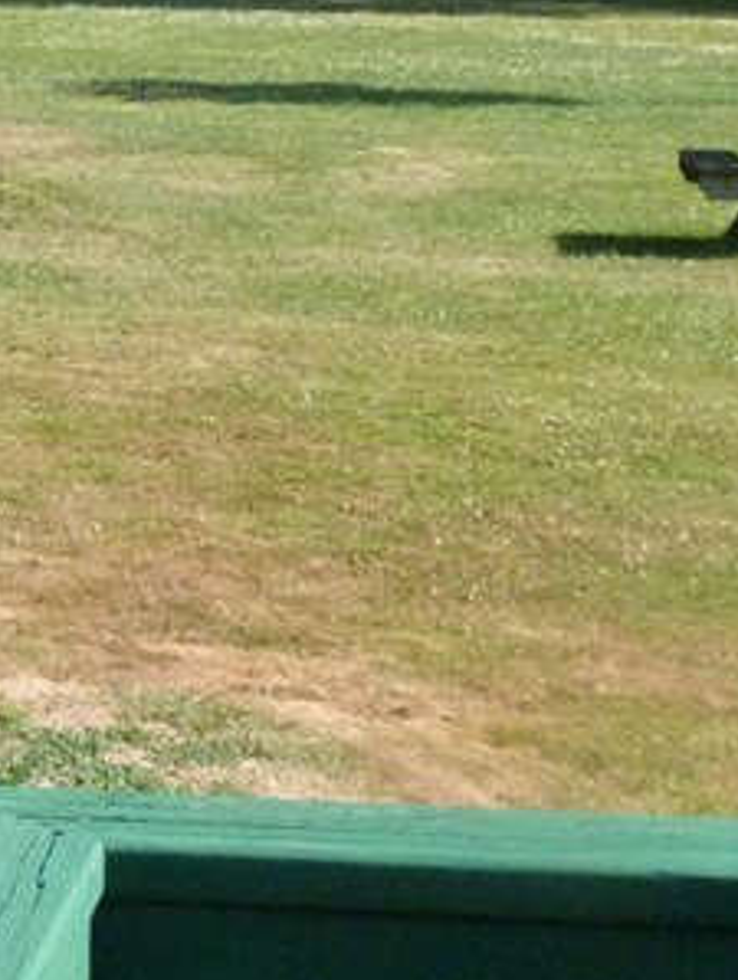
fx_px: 4851
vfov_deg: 11.5
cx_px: -403
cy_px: 128
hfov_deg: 8.5
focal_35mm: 171
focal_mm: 9
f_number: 5.6
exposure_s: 1/500
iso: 400
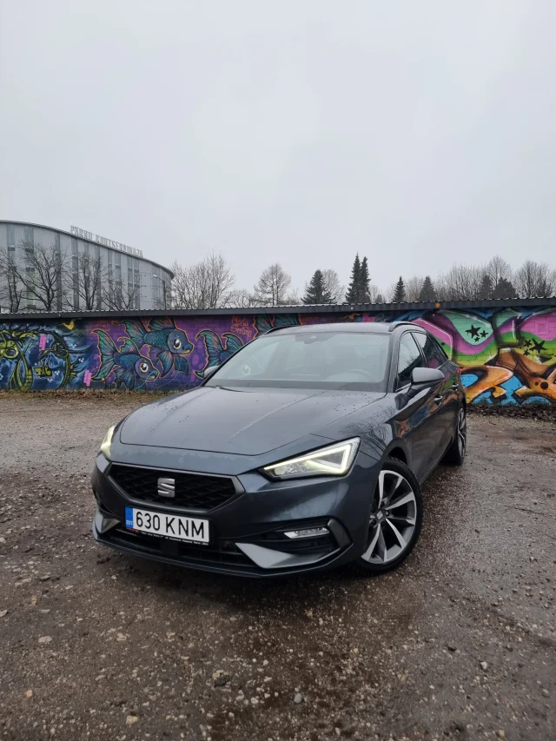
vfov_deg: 71.6
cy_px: 370
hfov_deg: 56.8
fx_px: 514
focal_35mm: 24
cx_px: 278
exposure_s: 1/50
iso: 50
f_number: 1.8
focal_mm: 6.7
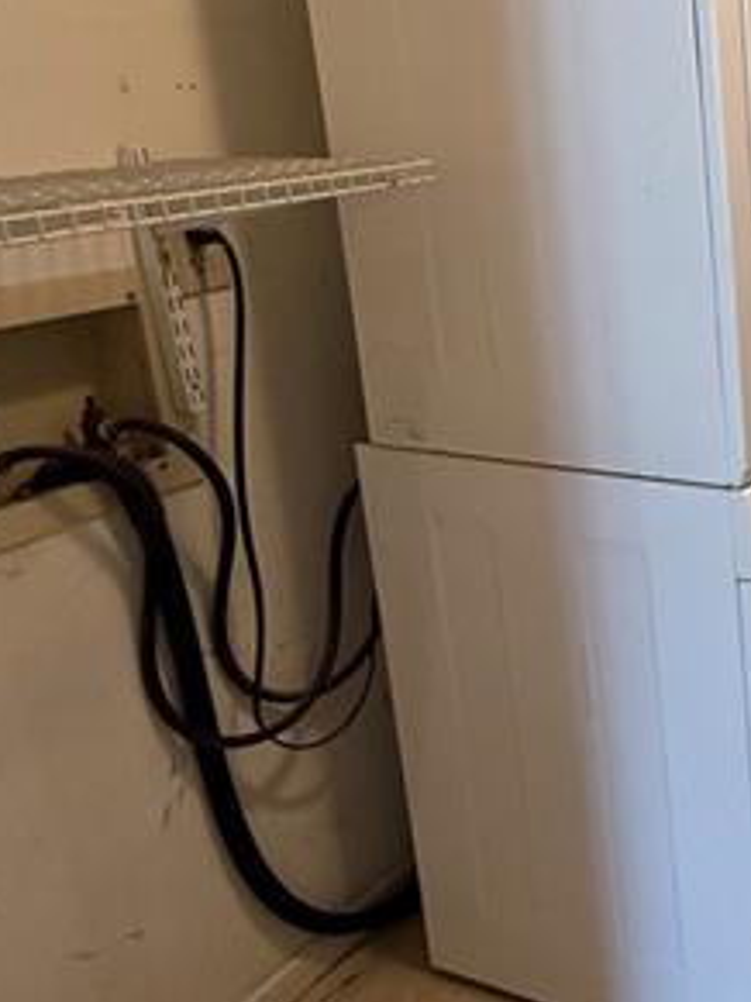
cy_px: 313
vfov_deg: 49.1
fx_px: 1071
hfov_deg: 30.6
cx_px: 971
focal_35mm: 37
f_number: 2.2
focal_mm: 2.22
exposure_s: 1/60
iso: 200
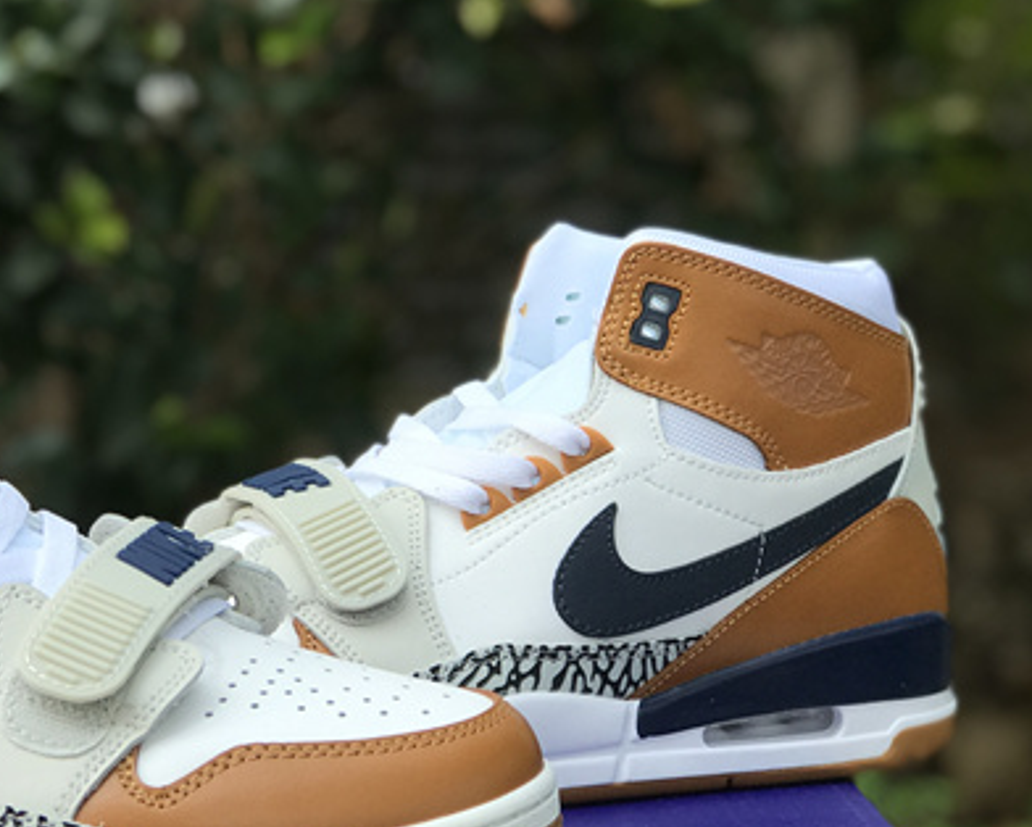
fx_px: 3209
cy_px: 375
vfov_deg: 14.7
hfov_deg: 18.1
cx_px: 176
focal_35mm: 105
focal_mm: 6.6
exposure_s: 1/314
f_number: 2.8
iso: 20
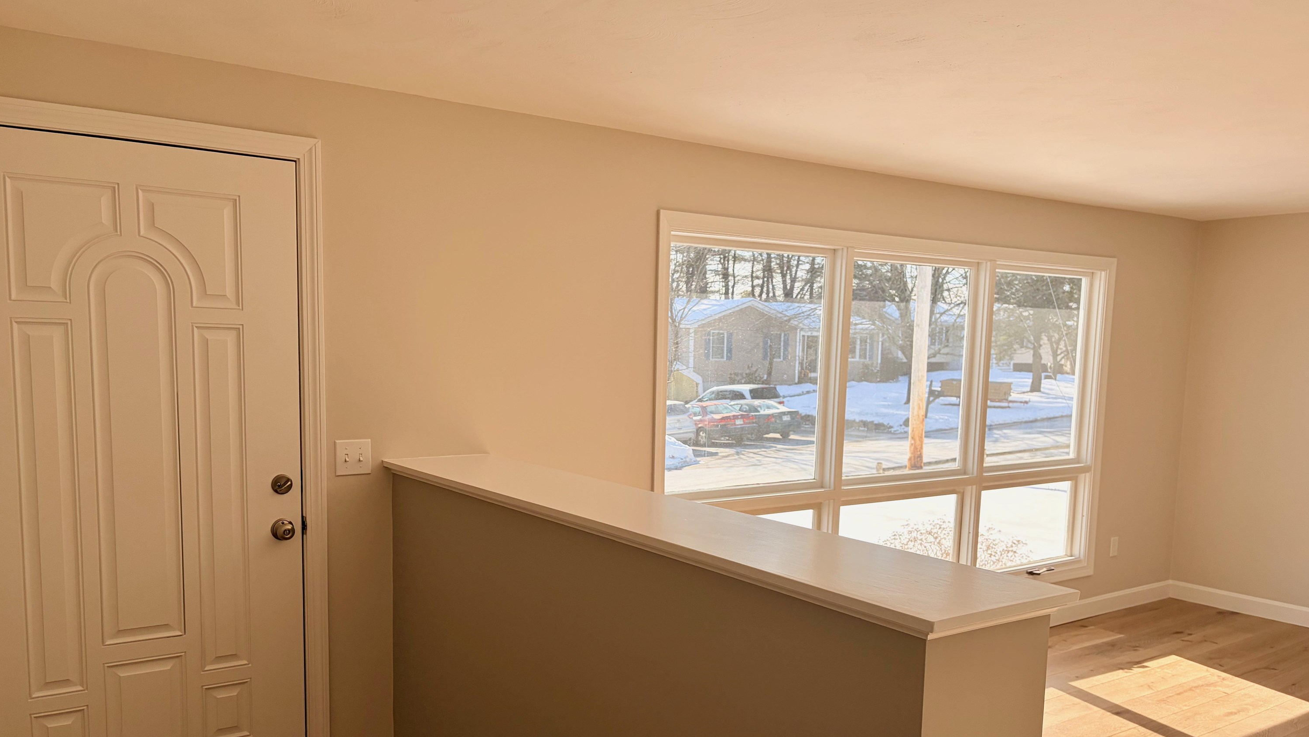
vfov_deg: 39.9
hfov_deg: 66.1
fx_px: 1007
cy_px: 461
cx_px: 653
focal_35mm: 29
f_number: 1.6
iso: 64
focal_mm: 5.96
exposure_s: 1/987
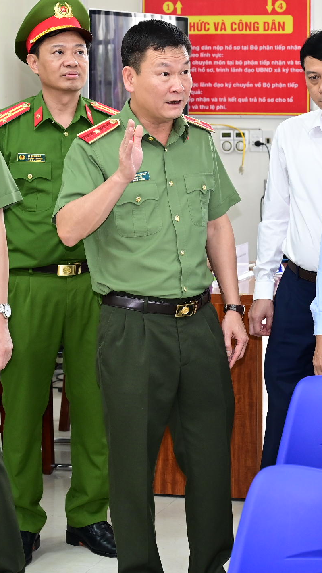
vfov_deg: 24.3
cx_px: 308
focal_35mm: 87
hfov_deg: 13.7
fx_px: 1320
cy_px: 171
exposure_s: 1/100
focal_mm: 39
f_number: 4
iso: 1250
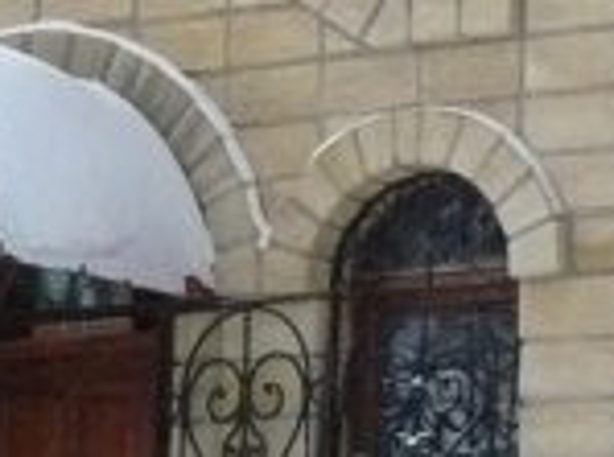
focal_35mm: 206
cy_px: 29
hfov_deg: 9.5
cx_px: 680
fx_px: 3645
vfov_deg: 7.2
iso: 400
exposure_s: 1/250
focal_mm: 6
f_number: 4.5
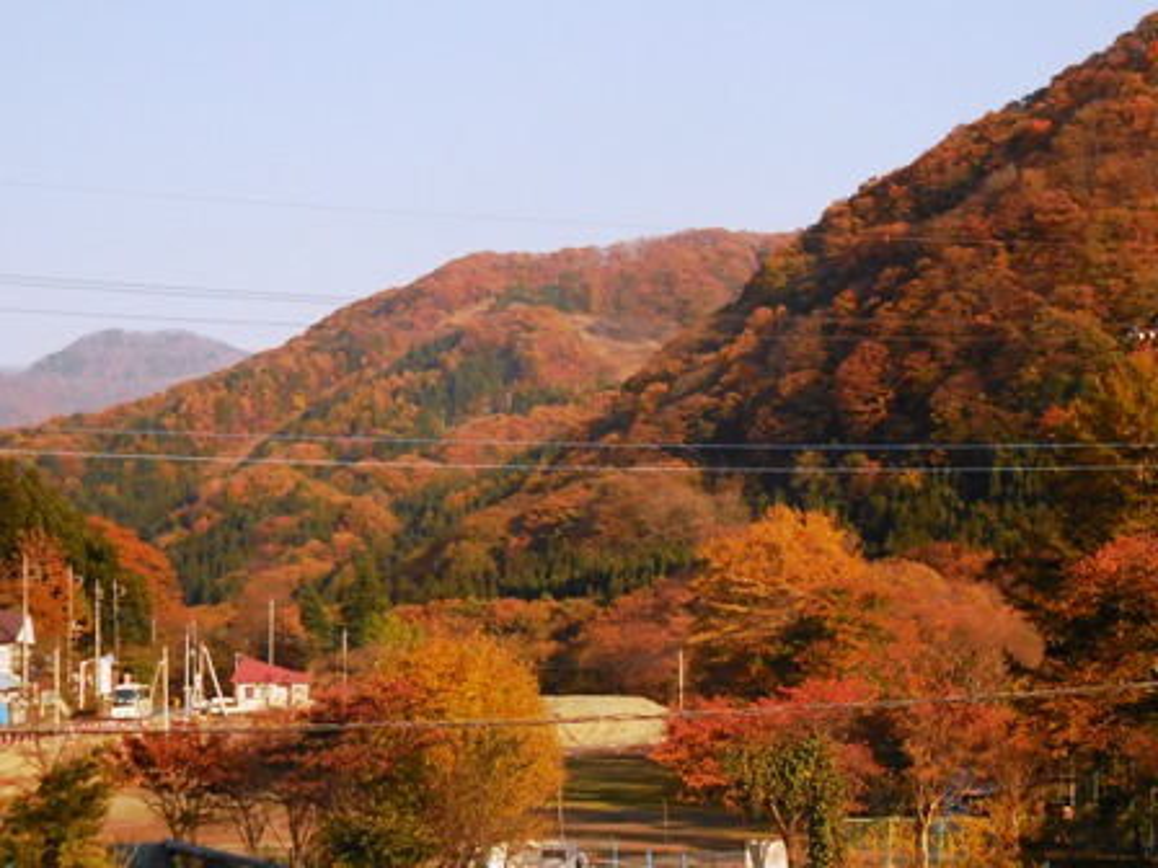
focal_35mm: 70
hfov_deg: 27.8
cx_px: 579
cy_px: 434
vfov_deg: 21.0
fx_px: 2342
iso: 400
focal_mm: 12.6
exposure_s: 1/1600
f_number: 4.7
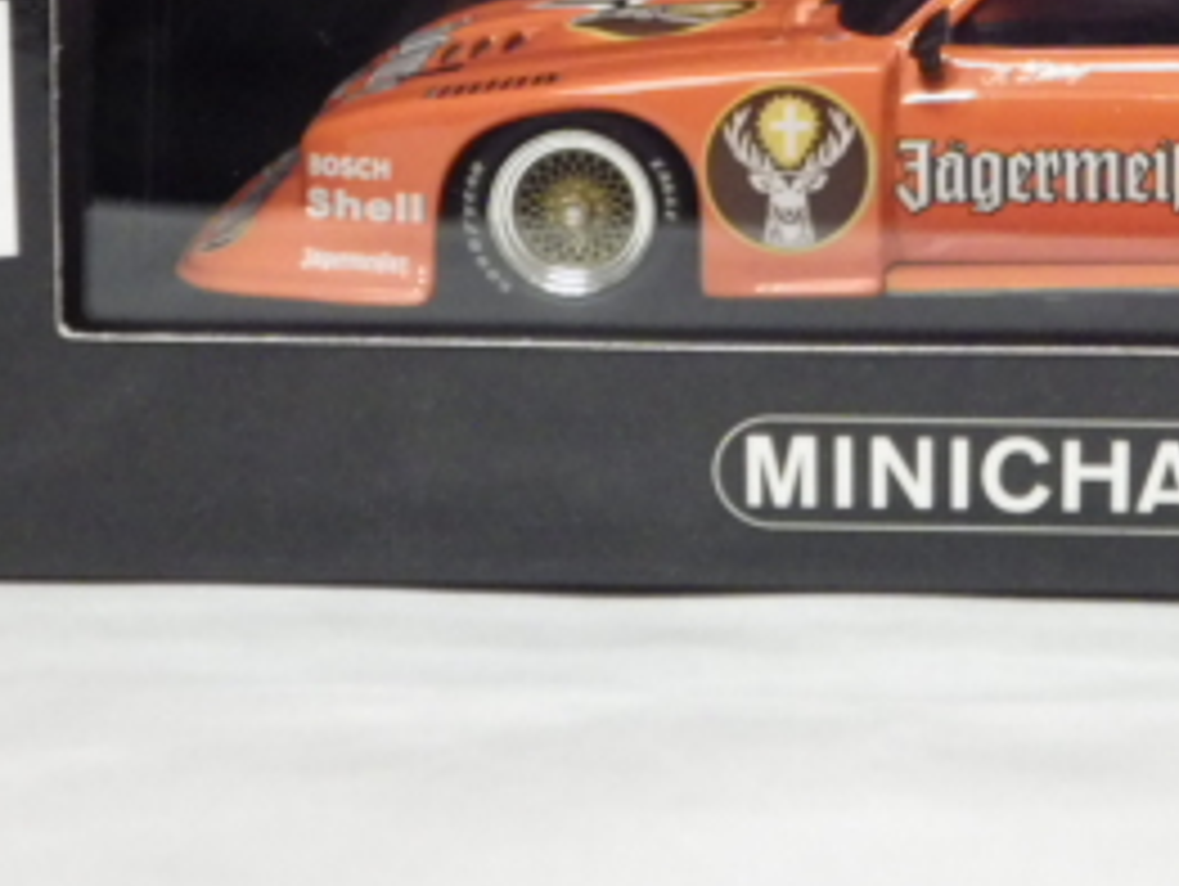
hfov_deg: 15.9
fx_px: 4159
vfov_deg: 12.0
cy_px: -72
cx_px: 1102
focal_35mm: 122
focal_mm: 9
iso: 800
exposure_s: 1/25
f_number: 3.8
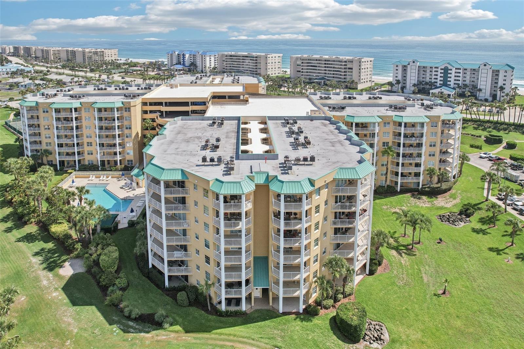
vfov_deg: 57.2
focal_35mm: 22
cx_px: 262
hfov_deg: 78.6
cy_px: 174
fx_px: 320
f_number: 2.8
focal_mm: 8.4
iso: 120
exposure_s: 1/2500
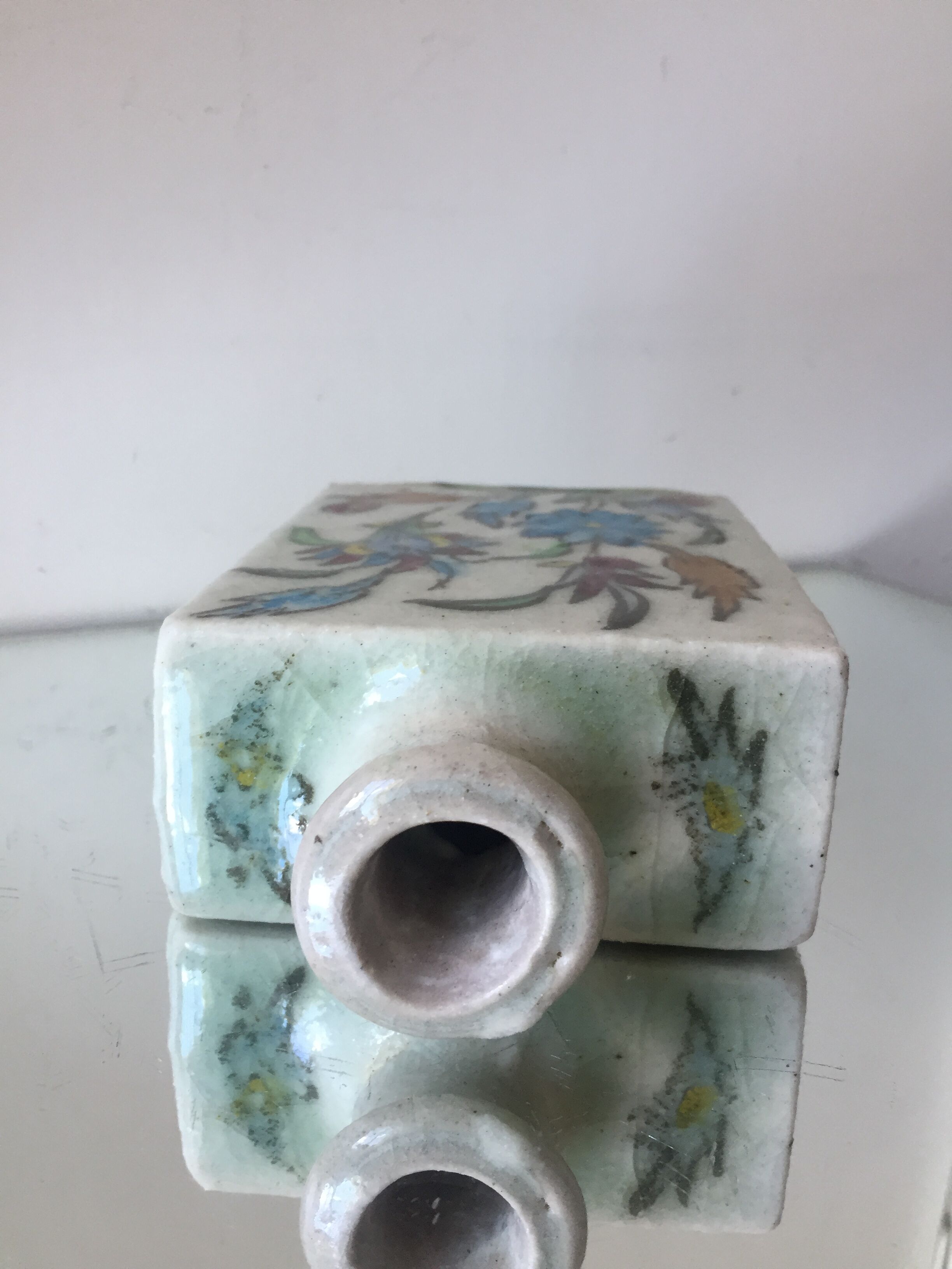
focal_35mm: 29
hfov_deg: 48.2
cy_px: 634
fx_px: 1063
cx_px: 476
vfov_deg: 61.7
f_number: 2.2
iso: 40
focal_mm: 4.15
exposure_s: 1/33
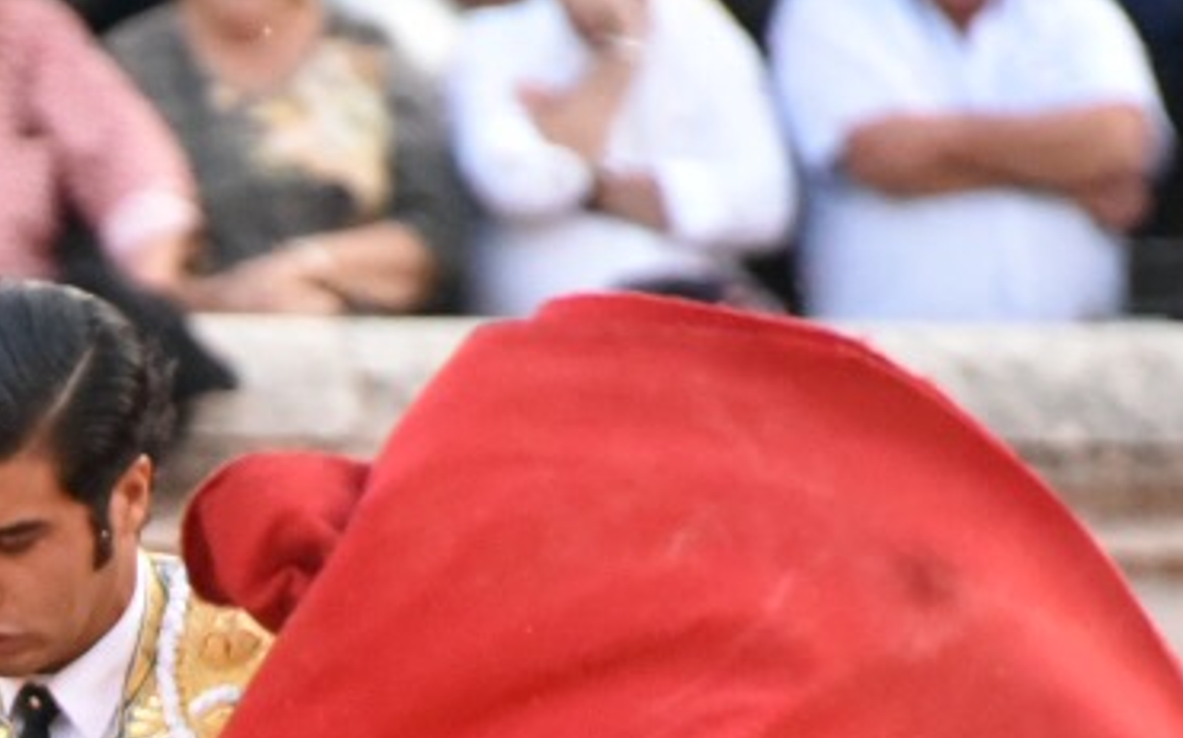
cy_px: 1412
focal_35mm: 1116
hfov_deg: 1.9
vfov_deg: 1.2
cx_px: -310
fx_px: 35970
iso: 9000
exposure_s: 1/640
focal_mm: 250
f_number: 5.6
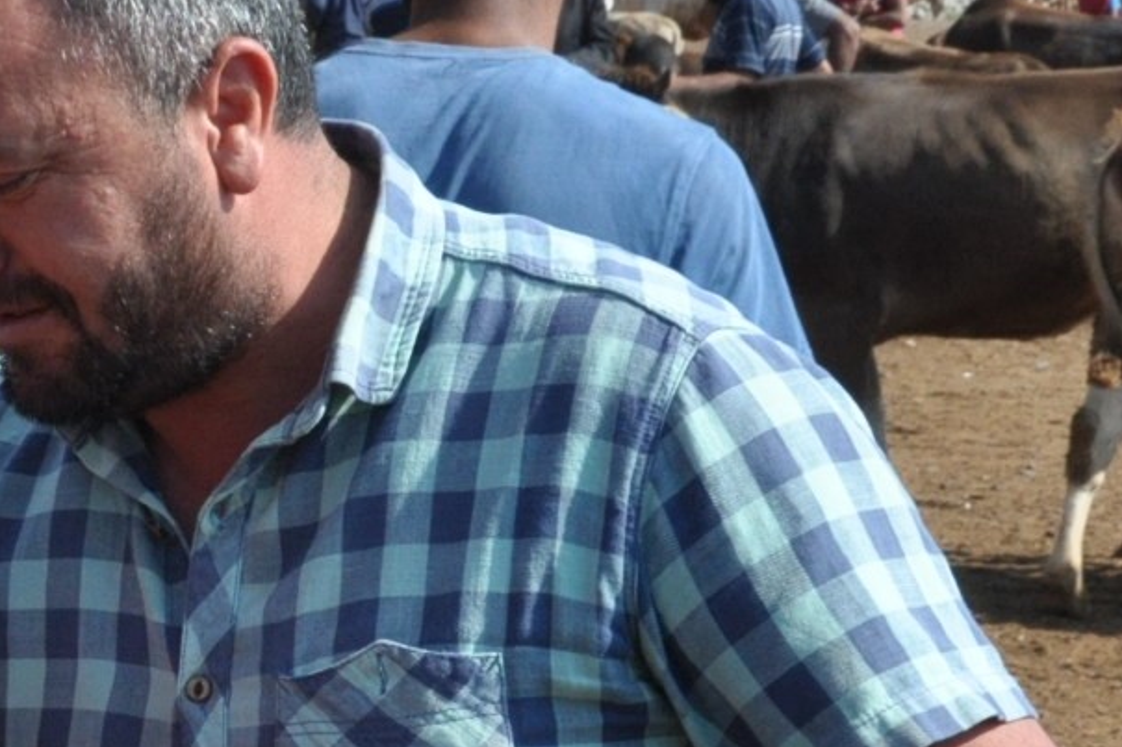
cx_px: -300
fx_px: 4300
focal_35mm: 138
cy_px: 771
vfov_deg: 9.9
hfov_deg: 14.3
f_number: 13
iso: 800
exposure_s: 1/640
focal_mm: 26
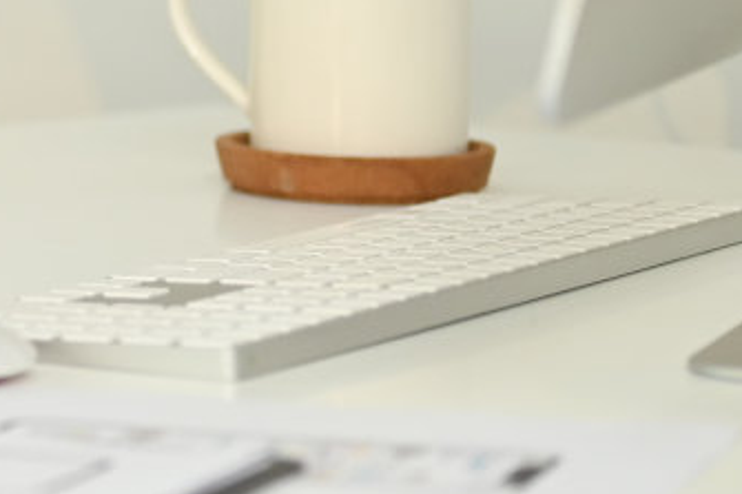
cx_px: -986
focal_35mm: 239
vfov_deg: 5.6
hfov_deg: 8.0
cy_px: -440
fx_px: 4923
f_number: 2.2
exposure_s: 1/400
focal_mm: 50
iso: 500
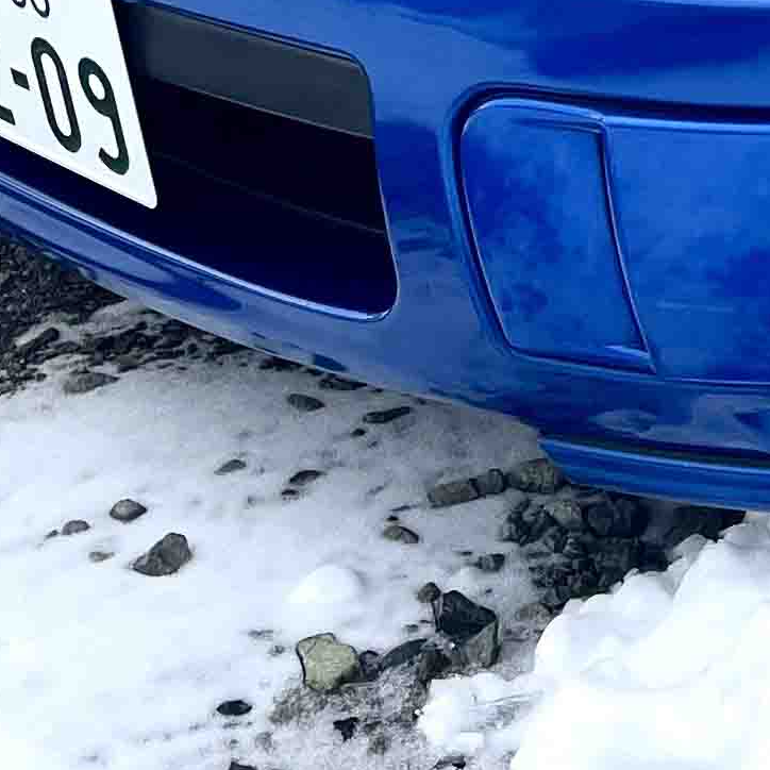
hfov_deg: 12.4
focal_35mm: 128
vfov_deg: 12.7
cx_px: 1422
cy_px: -495
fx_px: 3221
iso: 50
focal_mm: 5.1
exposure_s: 1/943
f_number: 1.6
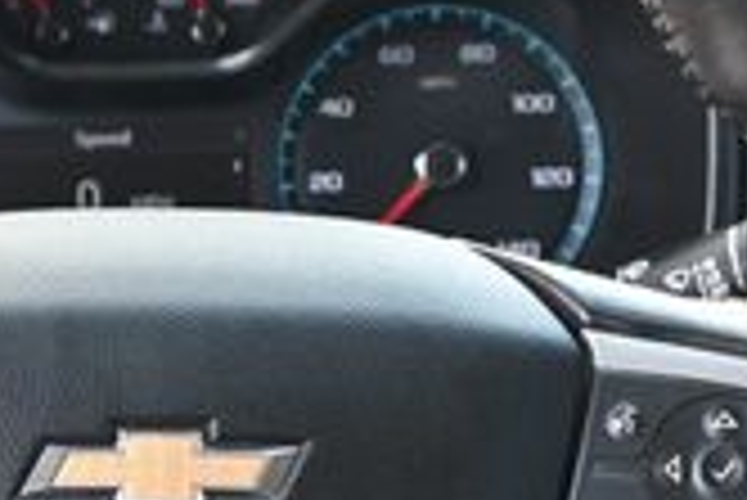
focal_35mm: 159
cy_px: 464
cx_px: 162
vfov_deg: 8.6
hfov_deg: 12.9
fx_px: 3301
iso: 900
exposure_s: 1/125
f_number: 4.5
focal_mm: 27.5
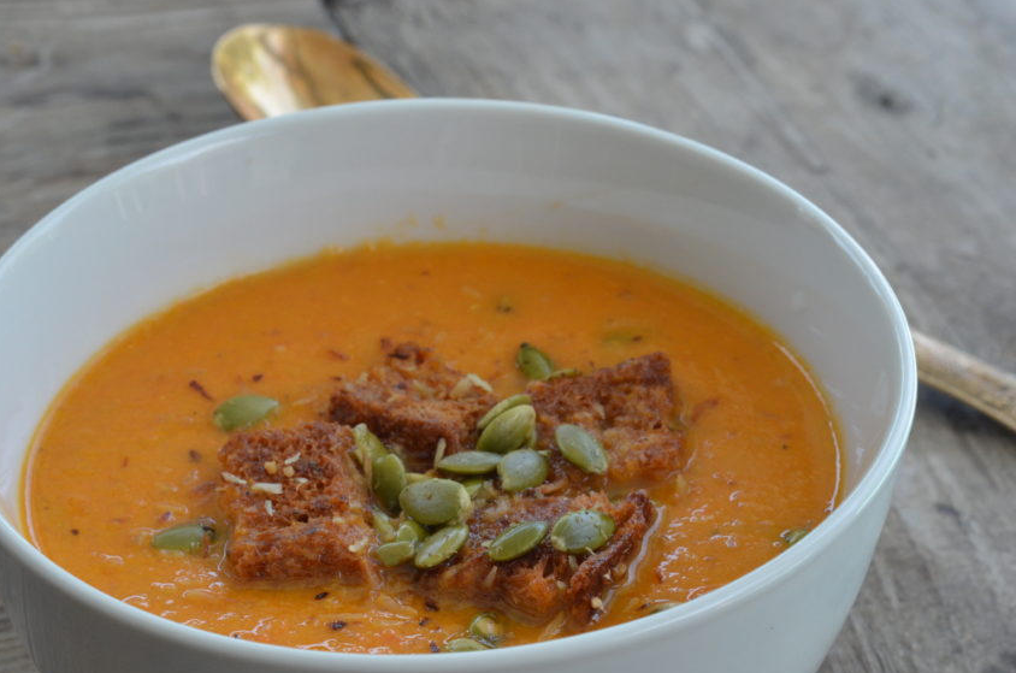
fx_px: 2563
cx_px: 419
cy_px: 405
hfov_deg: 22.4
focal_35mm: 91
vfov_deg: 14.9
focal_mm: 50
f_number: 9
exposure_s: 1/80
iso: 800
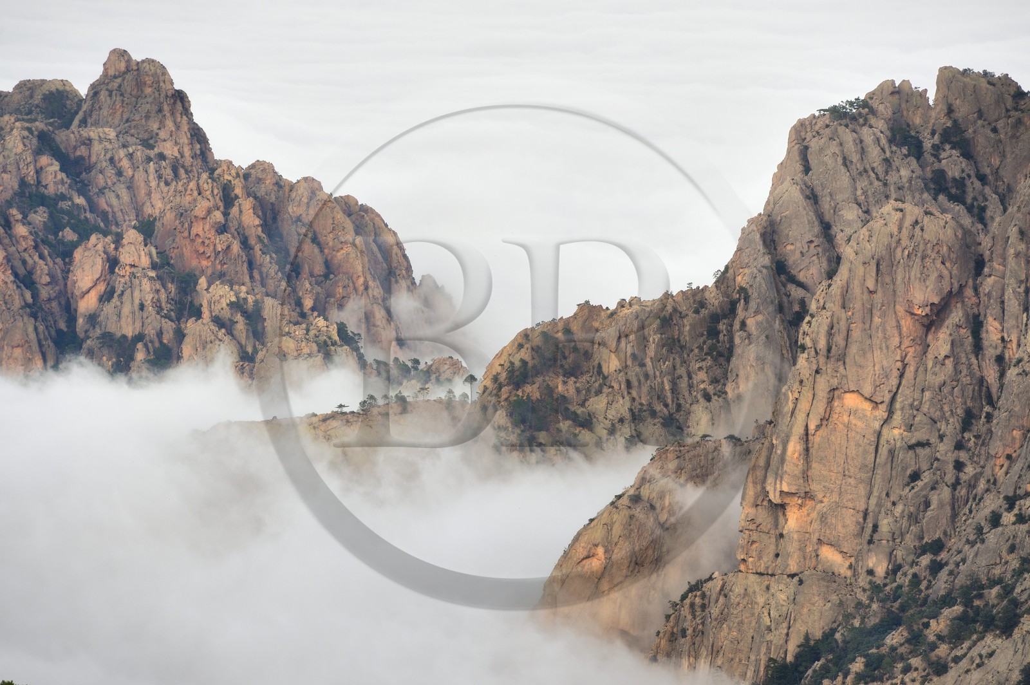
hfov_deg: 10.3
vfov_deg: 6.9
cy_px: 342
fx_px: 5717
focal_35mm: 200
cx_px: 515
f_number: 7.1
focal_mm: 200
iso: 400
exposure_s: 1/200
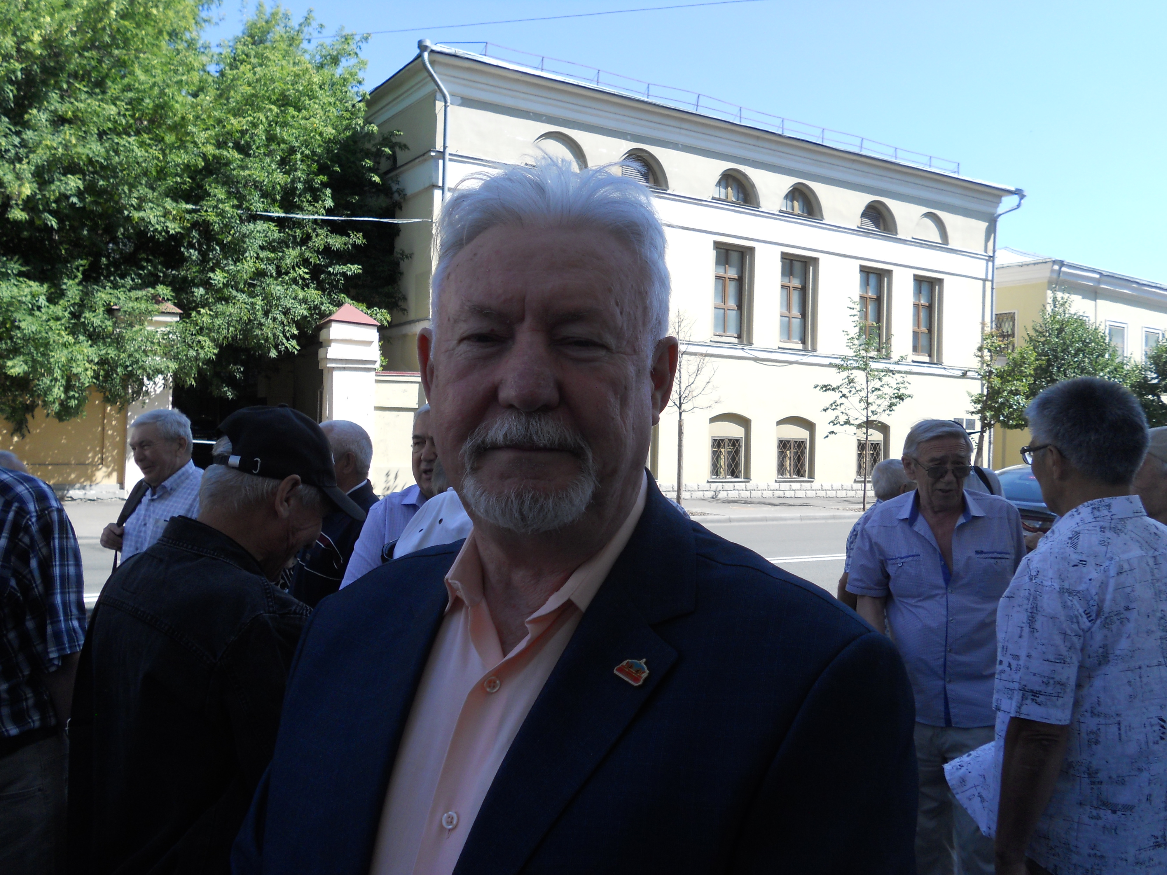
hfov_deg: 56.8
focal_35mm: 32
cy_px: 438
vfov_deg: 44.2
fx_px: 1079
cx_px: 584
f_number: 3.5
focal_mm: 5.8
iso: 80
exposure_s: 1/400
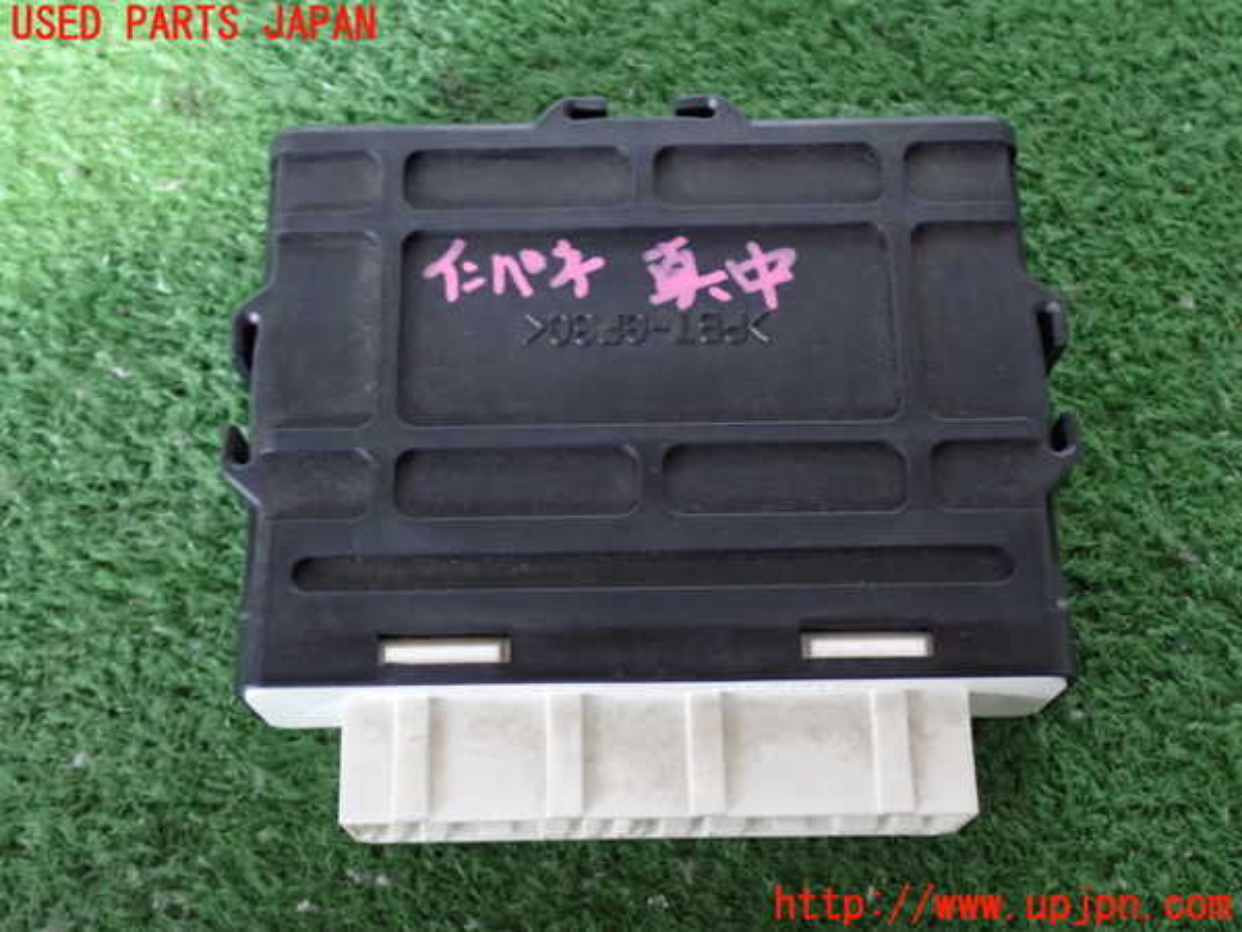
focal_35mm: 47
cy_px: 466
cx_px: 621
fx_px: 1686
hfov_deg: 40.4
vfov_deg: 30.9
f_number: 3.1
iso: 1250
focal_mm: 8.4
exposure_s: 1/13
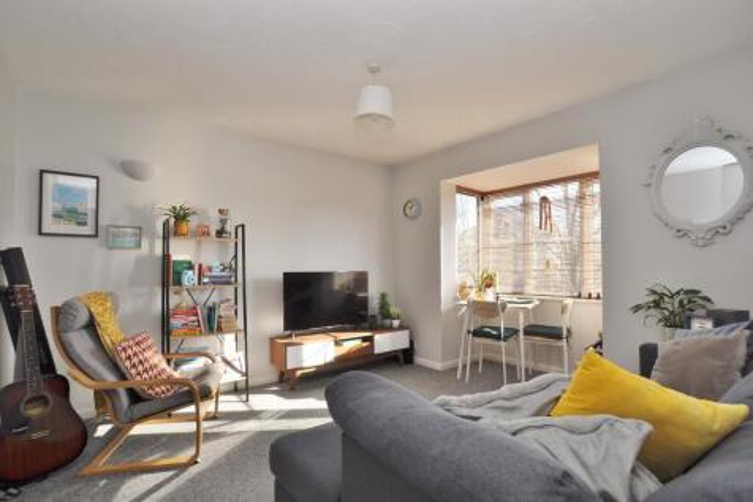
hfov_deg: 95.0
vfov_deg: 72.0
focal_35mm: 16
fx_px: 345
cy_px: 251
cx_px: 376
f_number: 5.6
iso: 200
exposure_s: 1/125
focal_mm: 11
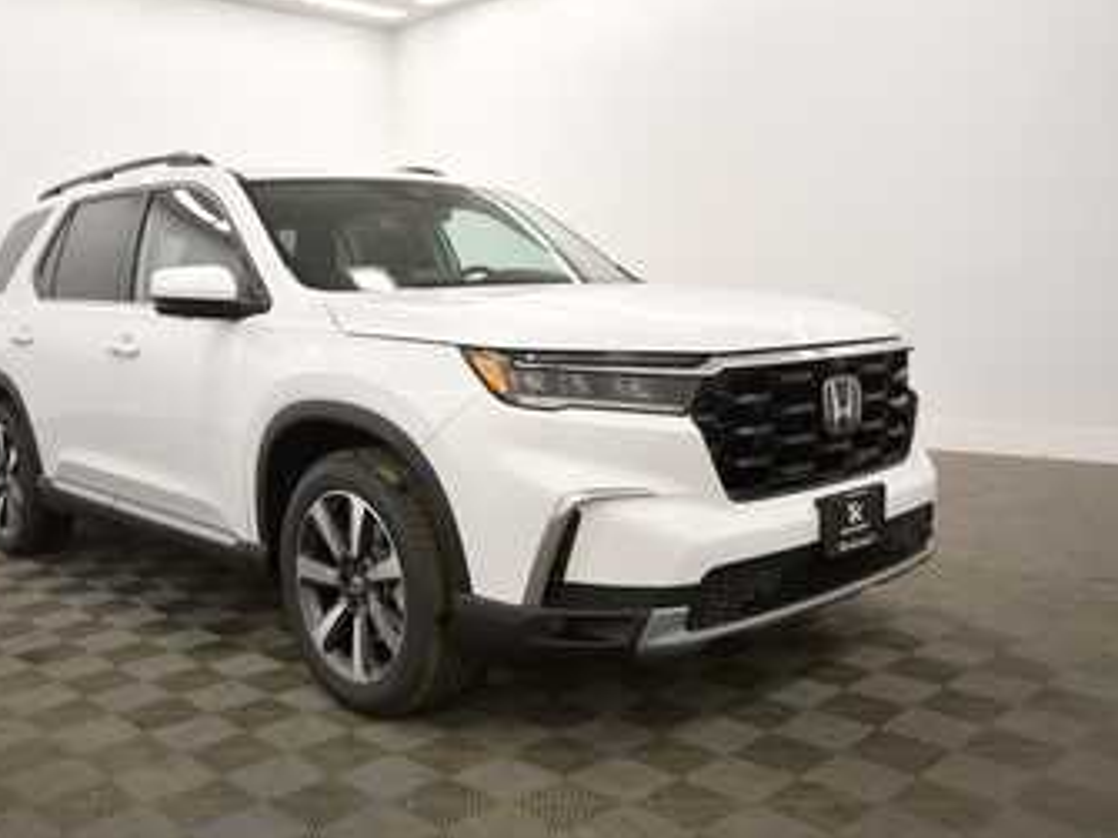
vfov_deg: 45.4
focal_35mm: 31
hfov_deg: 58.0
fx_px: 1001
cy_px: 409
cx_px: 461
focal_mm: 18
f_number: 5.3
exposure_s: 1/200
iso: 800
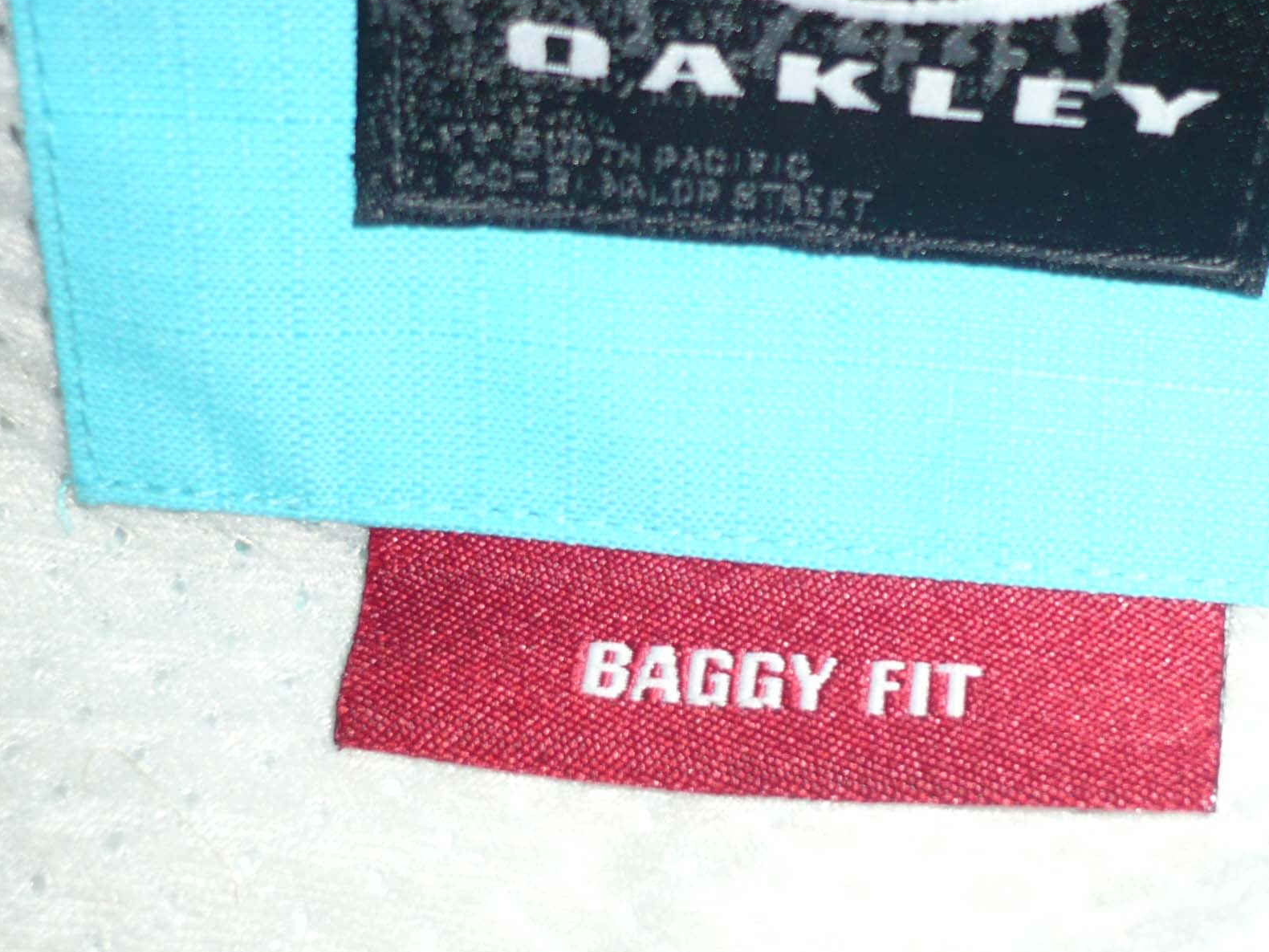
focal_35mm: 68
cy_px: 579
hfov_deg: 28.3
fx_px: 2493
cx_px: 883
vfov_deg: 21.6
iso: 100
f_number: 2.8
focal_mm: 5.8
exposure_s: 1/30
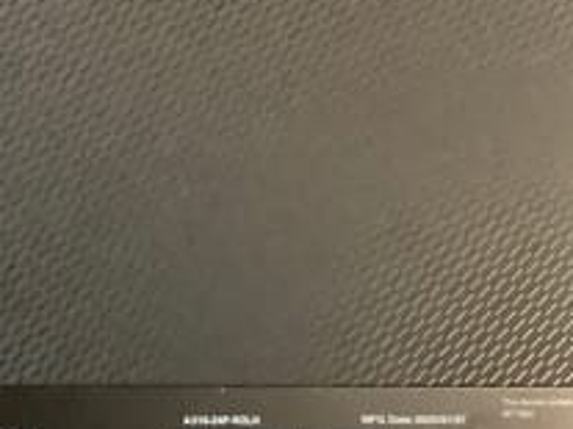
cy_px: 389
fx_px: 1241
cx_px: 138
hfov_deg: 25.7
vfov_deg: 19.3
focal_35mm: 75
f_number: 2.4
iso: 640
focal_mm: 3.3
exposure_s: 1/25
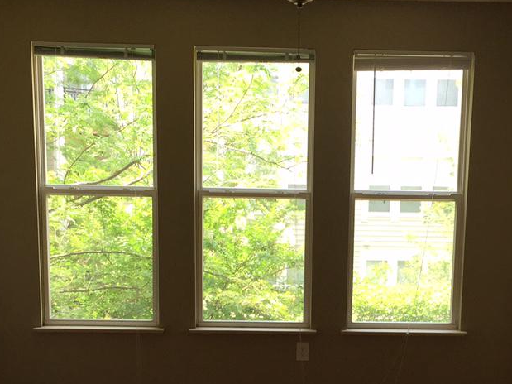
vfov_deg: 23.8
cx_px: 309
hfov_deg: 32.1
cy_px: 336
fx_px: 887
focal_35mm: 60
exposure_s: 1/120
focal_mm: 4.15
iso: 50
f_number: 2.2
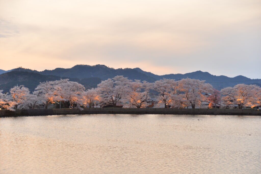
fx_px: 594
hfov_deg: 24.8
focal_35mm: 82
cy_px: 87
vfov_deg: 16.6
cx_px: 130
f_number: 5
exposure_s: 1/50
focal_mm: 82
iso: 1250
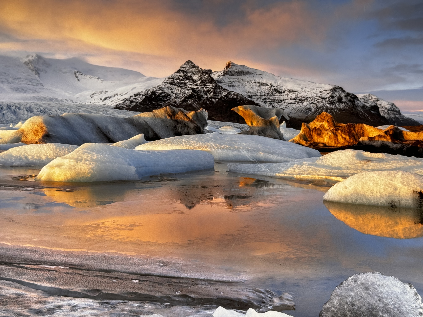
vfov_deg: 30.3
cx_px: 212
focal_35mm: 48
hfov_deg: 39.7
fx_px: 587
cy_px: 158
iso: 64
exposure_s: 1/121
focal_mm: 6.76
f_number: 1.78
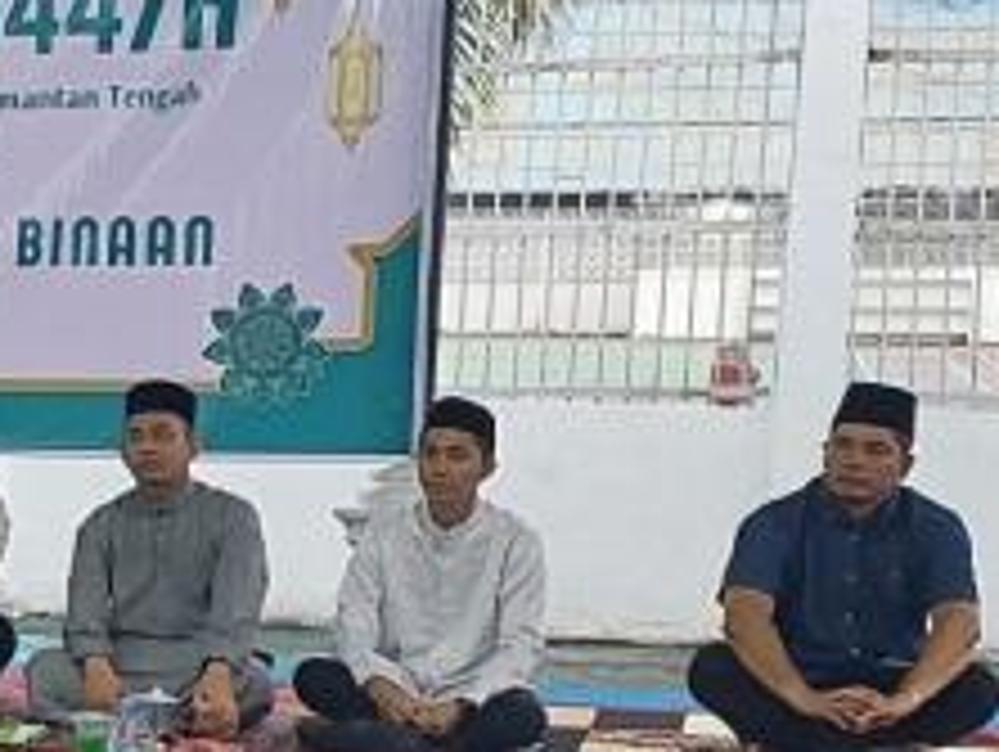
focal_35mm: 106
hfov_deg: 16.6
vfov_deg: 13.9
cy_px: 648
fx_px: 3062
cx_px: -562
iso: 200
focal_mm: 5.06
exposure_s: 1/50
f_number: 1.8
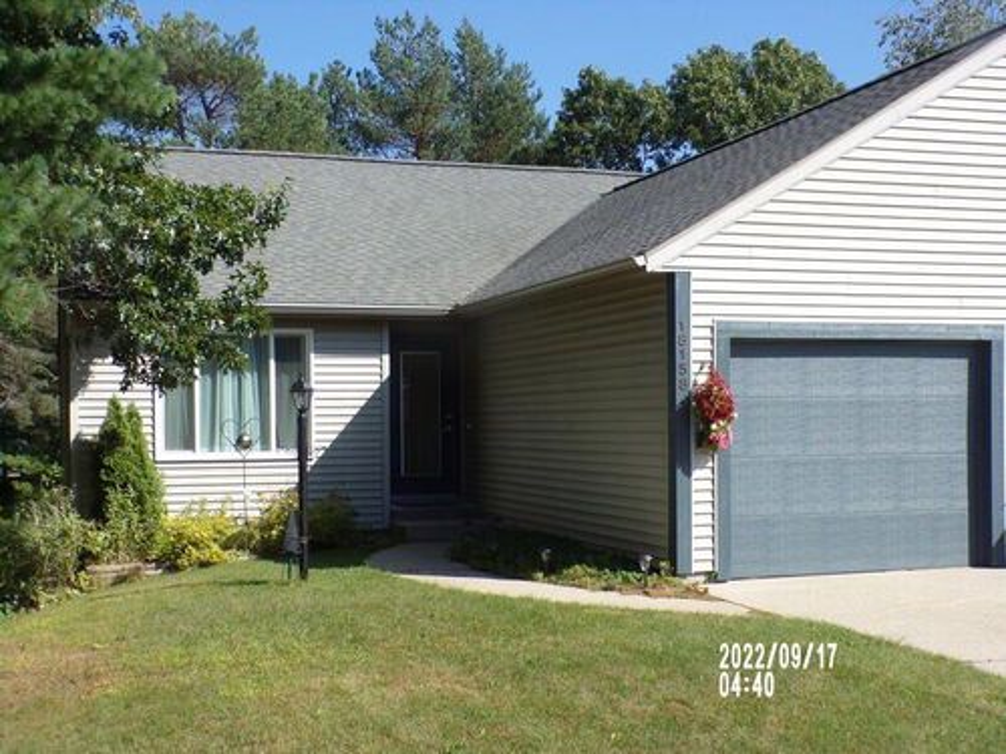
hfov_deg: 44.8
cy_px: 377
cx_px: 503
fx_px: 1221
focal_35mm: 42
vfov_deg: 34.3
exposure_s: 1/350
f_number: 4.9
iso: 80
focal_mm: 7.6
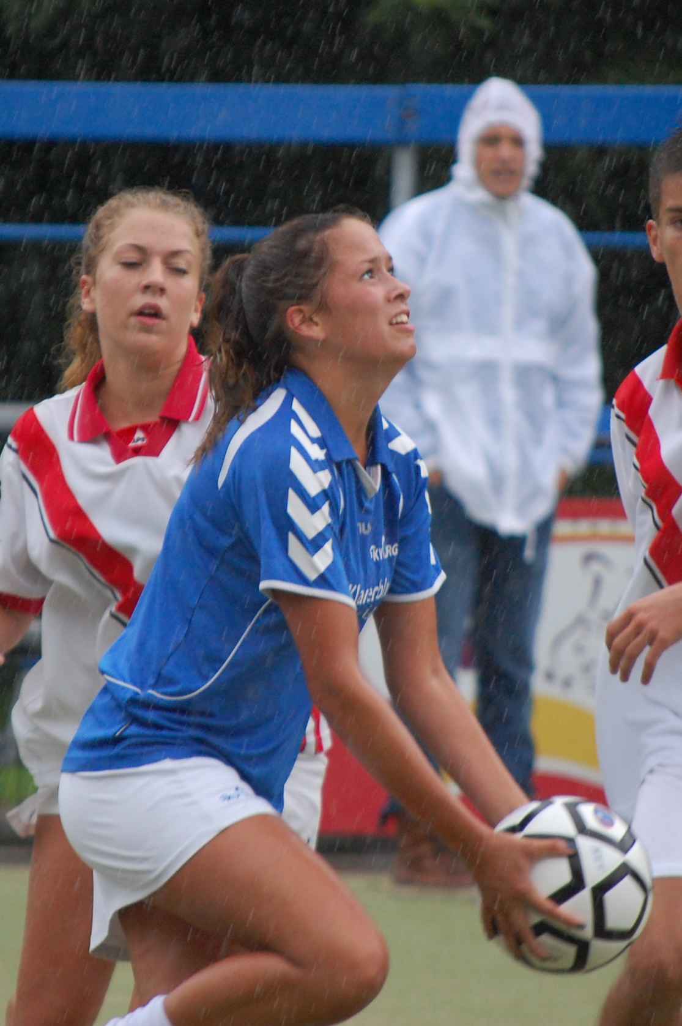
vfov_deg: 6.9
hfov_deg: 4.6
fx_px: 8540
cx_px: 341
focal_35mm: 300
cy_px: 513
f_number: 5.6
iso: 800
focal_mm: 200
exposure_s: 1/400
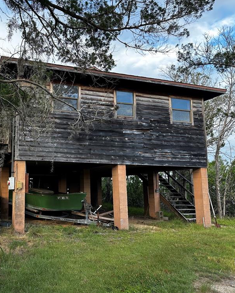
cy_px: 148
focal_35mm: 32
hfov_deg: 43.7
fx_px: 278
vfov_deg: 55.7
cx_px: 49
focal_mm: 6.86
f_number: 1.78
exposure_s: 1/306
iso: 80
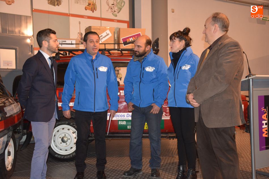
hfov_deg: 43.6
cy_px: 90
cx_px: 134
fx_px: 336
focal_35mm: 45
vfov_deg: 29.9
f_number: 4
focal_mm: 30
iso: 1400
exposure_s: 1/60
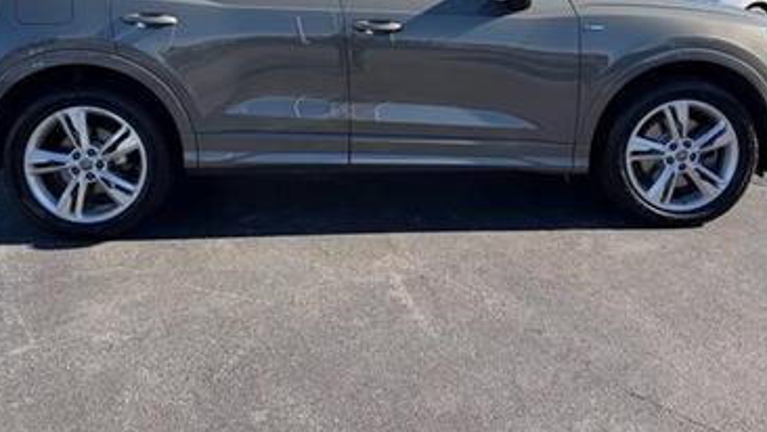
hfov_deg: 55.3
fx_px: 732
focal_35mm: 36
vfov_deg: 31.6
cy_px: 61
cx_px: 381
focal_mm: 6.76
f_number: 1.78
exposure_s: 1/2299
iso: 80
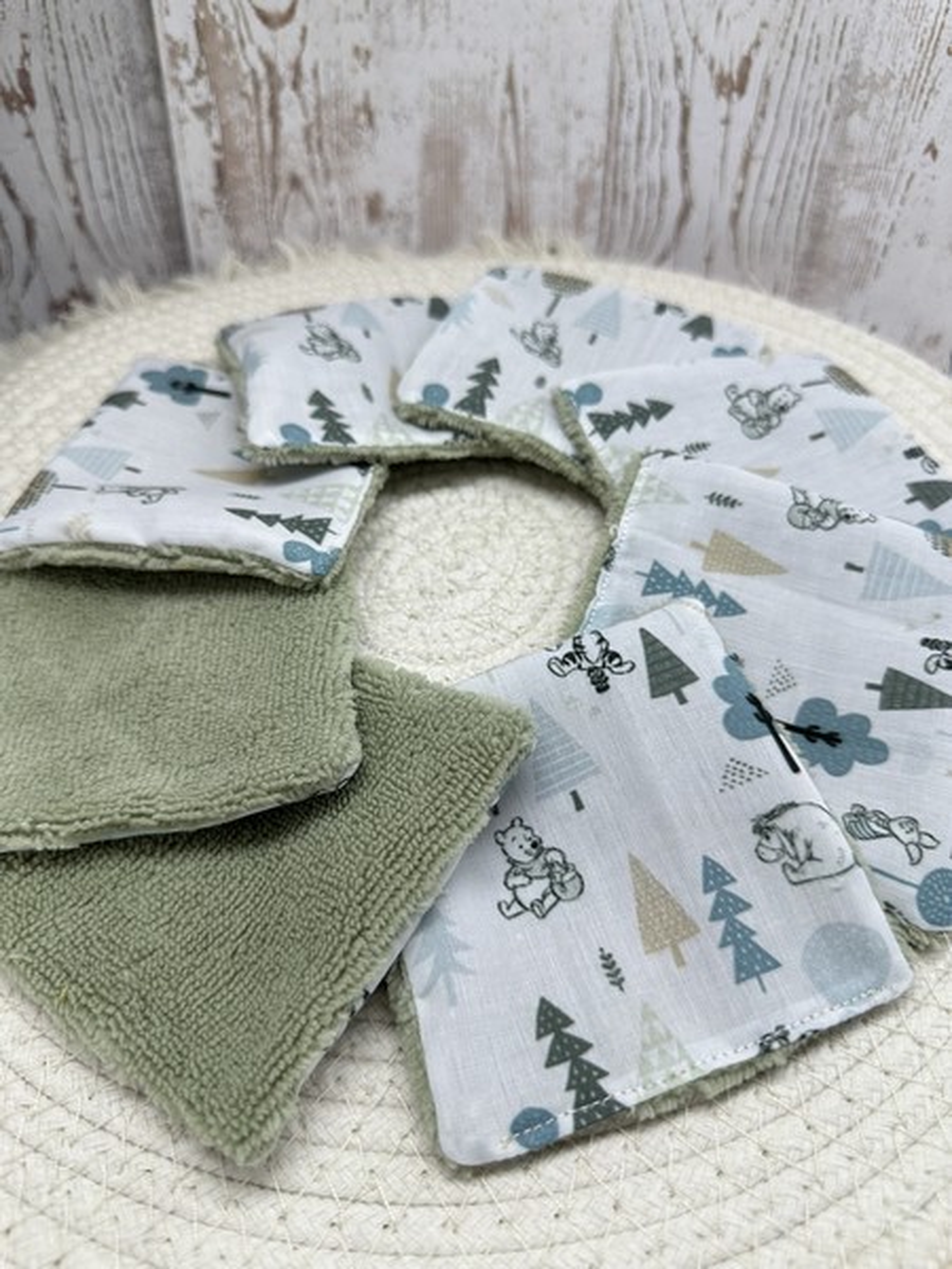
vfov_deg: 71.6
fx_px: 880
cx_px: 476
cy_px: 634
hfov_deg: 56.8
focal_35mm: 24
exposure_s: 1/894
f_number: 1.78
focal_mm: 6.86
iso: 80
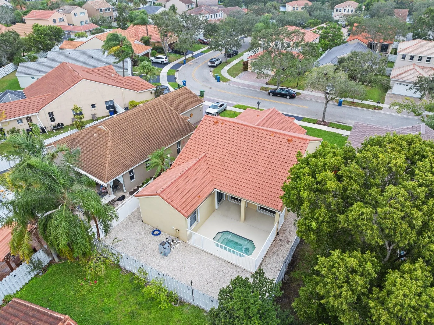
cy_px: 162
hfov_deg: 71.6
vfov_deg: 56.8
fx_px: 301
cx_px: 217
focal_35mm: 24
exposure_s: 1/100
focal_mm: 12.29
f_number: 2.8
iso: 100
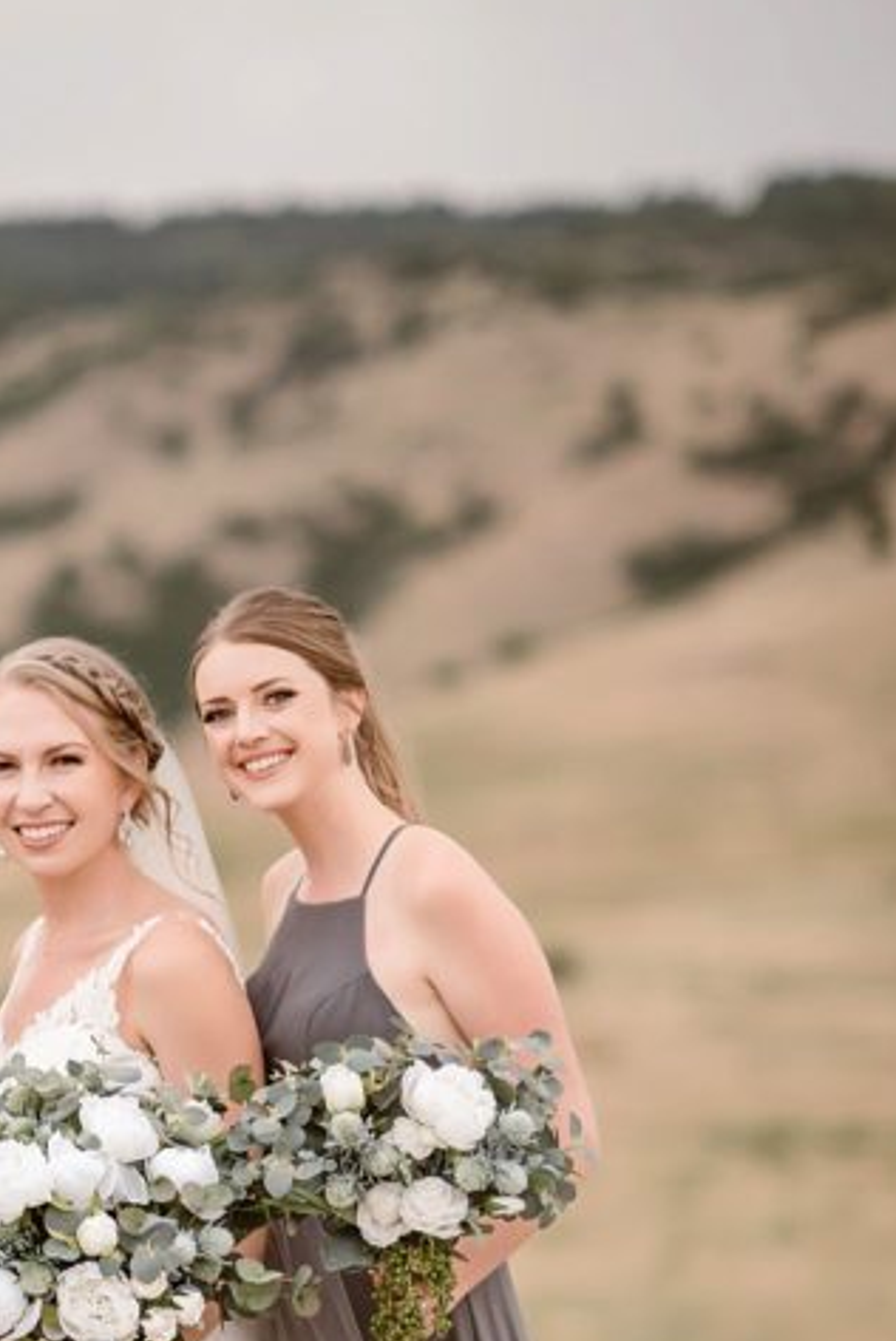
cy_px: 1148
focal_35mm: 184
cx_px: -9
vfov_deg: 11.1
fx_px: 6859
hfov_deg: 7.4
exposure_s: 1/2500
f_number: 1.8
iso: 200
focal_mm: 85
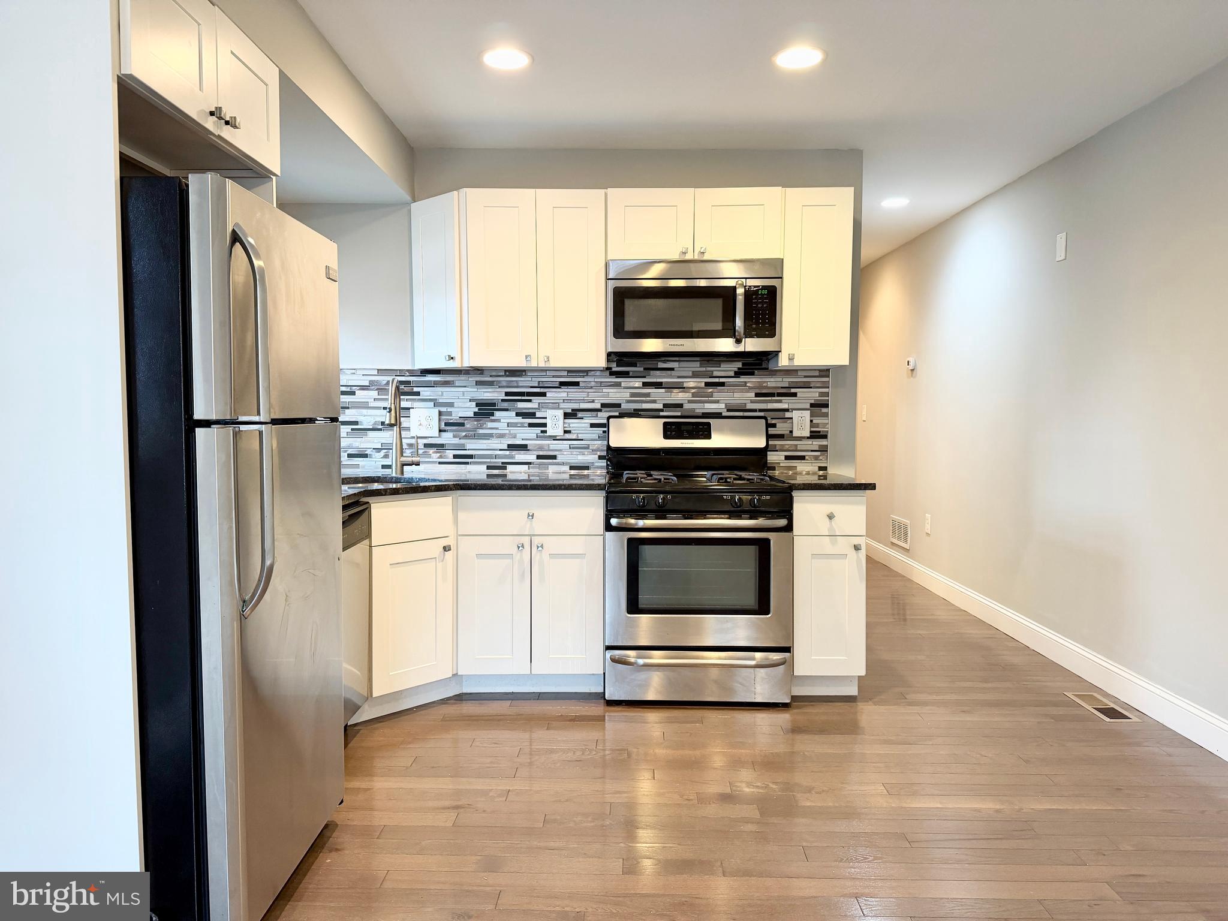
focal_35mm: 24
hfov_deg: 71.6
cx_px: 614
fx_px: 851
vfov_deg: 56.8
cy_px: 460
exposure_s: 1/60
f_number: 1.78
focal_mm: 6.76
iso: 200
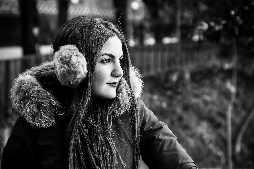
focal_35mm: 105
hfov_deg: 19.5
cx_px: 127
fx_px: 740
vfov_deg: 13.0
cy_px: 84
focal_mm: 70
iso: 500
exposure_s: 1/200
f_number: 4.5
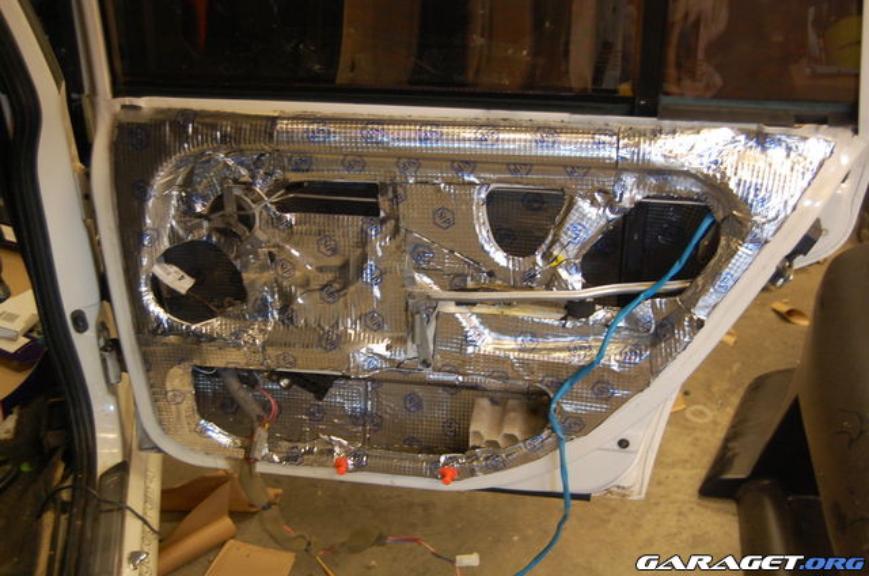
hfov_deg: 42.4
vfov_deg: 28.8
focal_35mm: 46
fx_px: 1120
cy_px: 288
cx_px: 434
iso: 800
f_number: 4.5
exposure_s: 1/8
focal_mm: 31
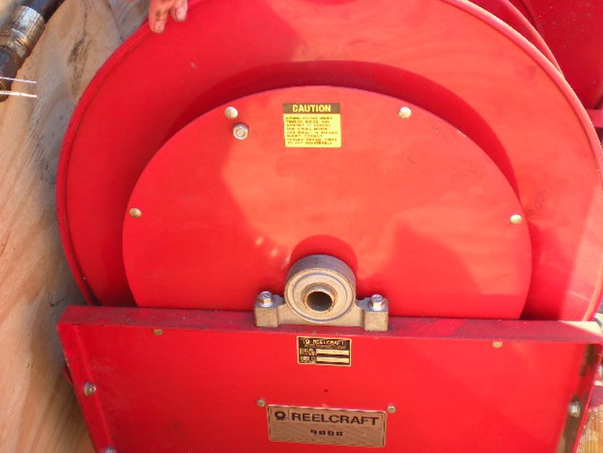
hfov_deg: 47.8
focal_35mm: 39
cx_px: 301
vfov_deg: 36.8
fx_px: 680
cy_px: 221
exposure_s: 1/92.5
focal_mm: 6.3
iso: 64
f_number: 3.1
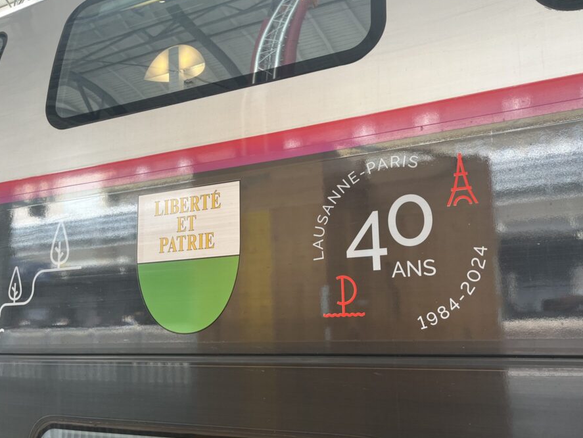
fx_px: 505
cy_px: 234
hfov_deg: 59.8
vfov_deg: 46.8
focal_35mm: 30
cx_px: 323
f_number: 1.6
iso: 80
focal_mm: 5.1
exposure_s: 1/121
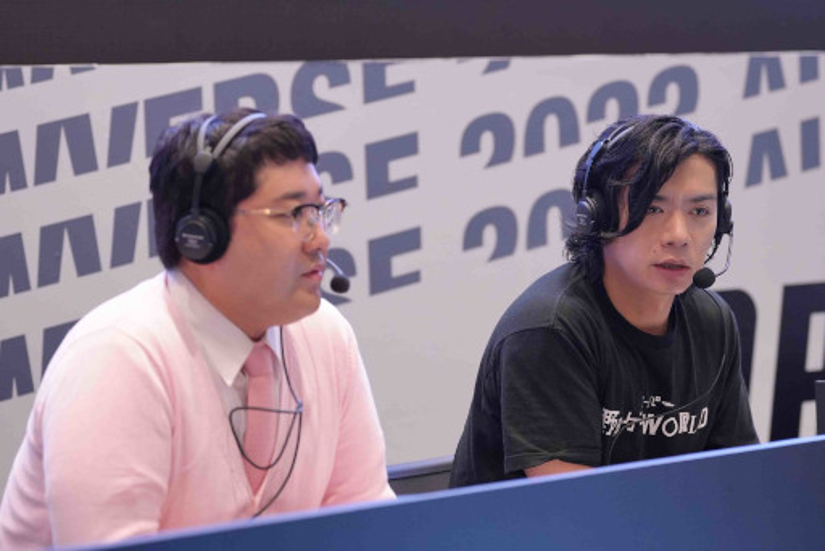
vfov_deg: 8.2
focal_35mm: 168
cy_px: 276
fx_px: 3852
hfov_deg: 12.2
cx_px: 412
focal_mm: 112
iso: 2000
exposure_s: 1/160
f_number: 2.8
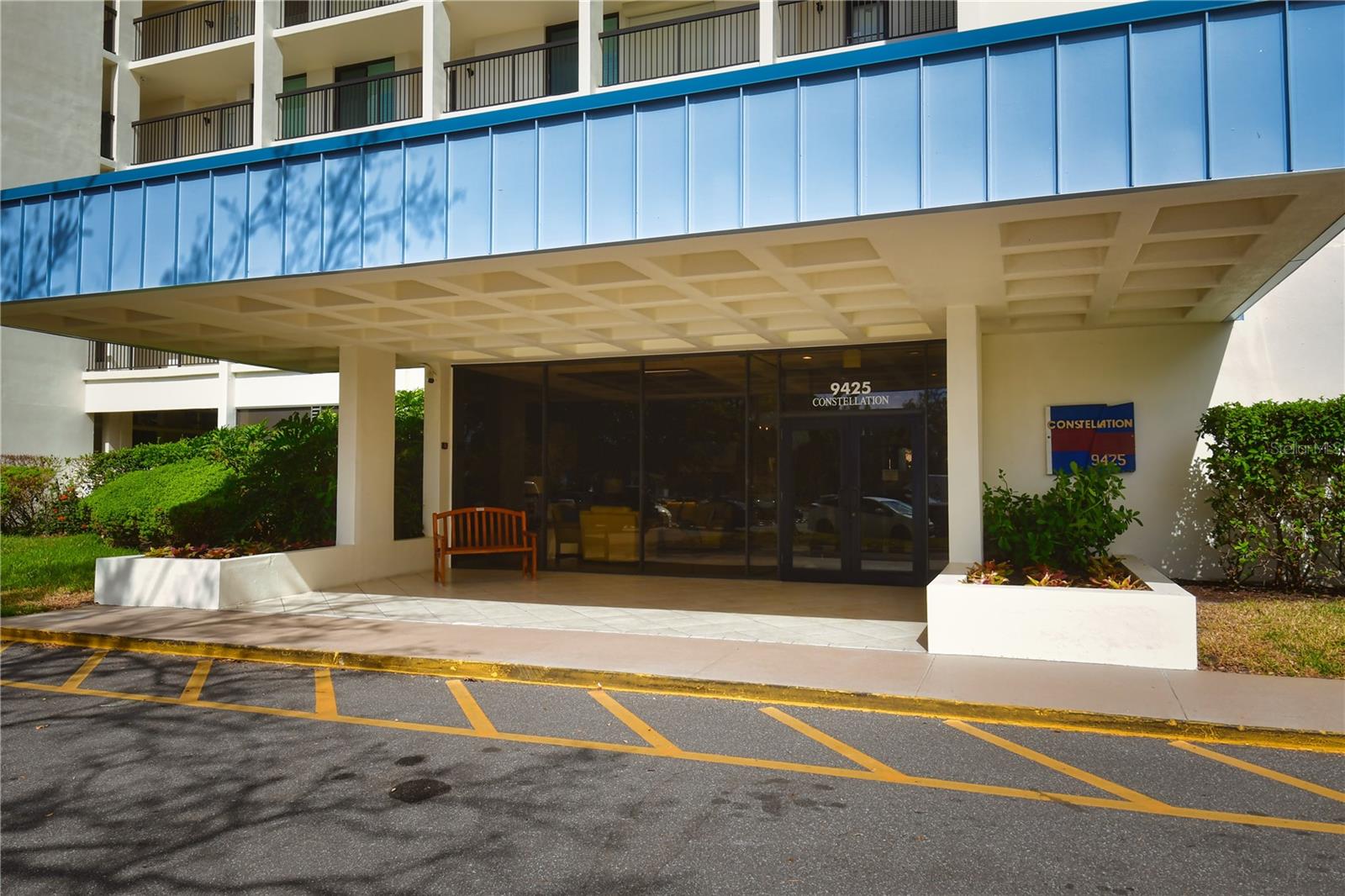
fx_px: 952
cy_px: 448
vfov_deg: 50.4
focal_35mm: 26
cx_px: 672
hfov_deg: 70.4
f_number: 10
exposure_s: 1/250
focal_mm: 17
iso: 100
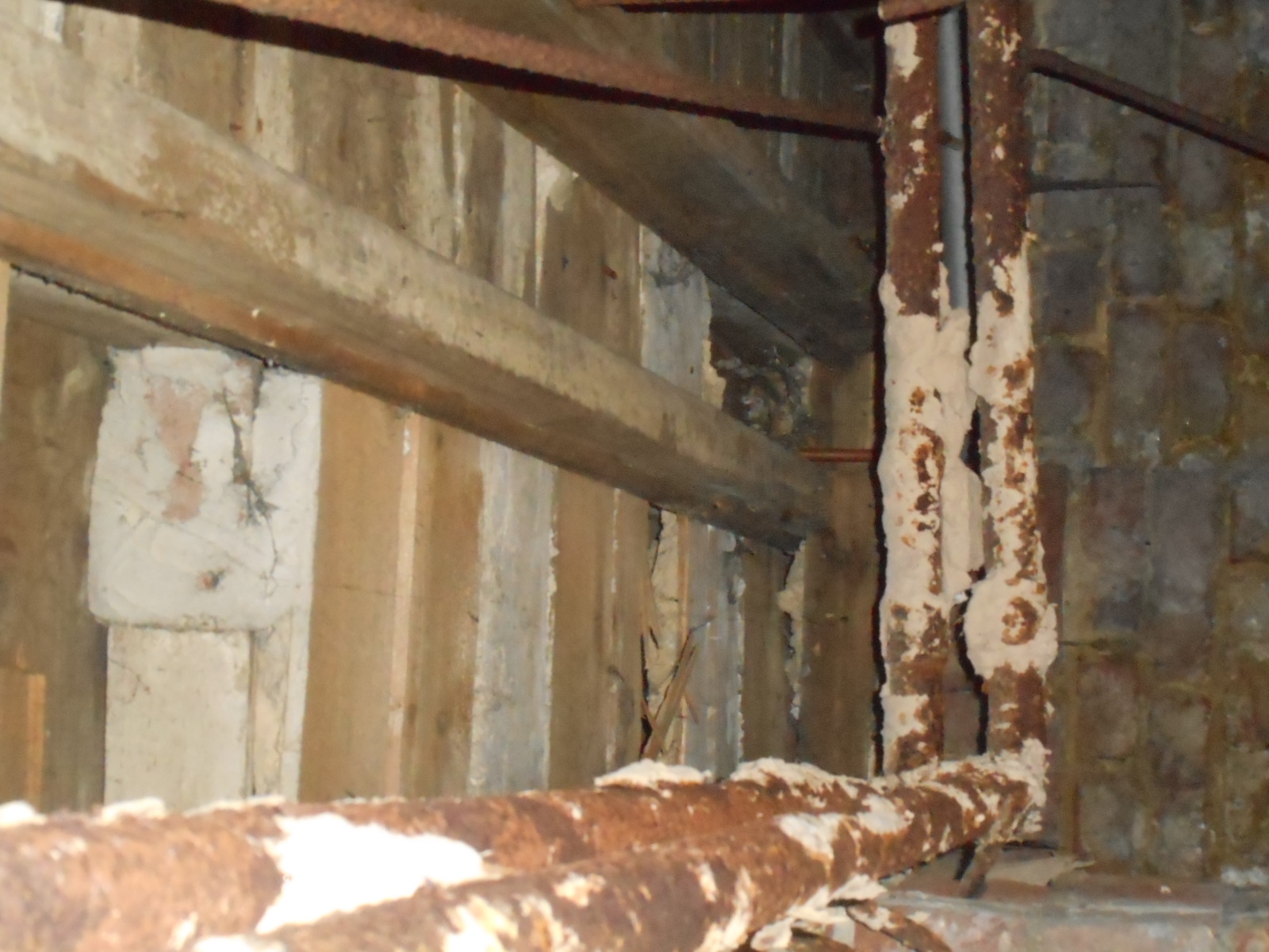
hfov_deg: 29.0
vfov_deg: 21.9
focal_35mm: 67
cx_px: 634
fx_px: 2456
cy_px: 476
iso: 1250
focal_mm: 12
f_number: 5.3
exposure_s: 1/60
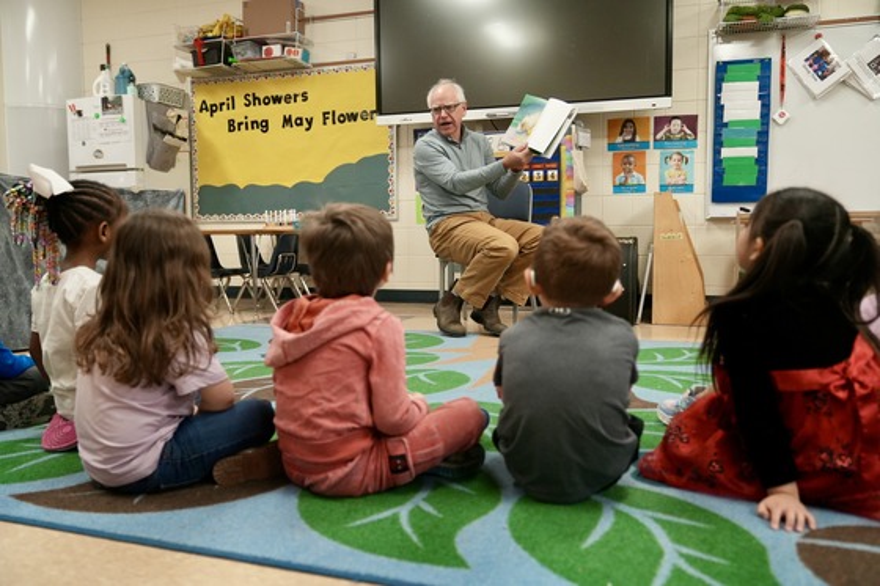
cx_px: 440
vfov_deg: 43.6
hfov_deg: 61.9
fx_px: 733
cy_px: 293
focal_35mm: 30
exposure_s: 1/250
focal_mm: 30
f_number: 2.8
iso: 4000
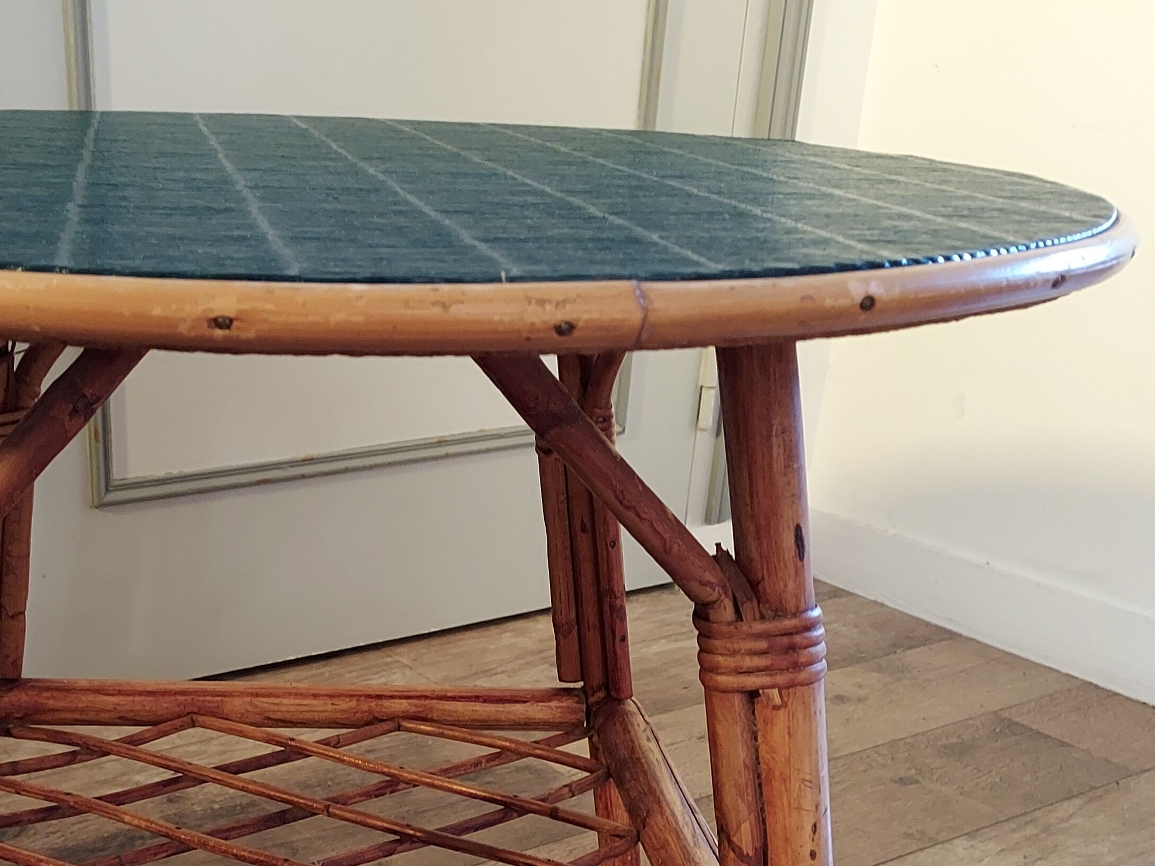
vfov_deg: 31.5
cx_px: 373
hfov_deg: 42.3
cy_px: 765
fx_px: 1468
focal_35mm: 44
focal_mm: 4.6
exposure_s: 1/33
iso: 500
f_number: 1.8
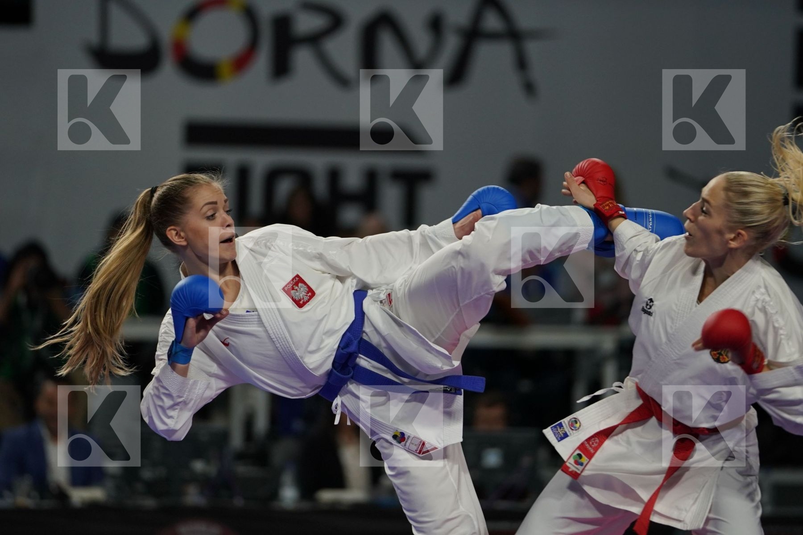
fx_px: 6490
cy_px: 268
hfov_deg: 7.1
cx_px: 402
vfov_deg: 4.7
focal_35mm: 291
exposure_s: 1/1000
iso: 1000
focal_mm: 194
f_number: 2.8
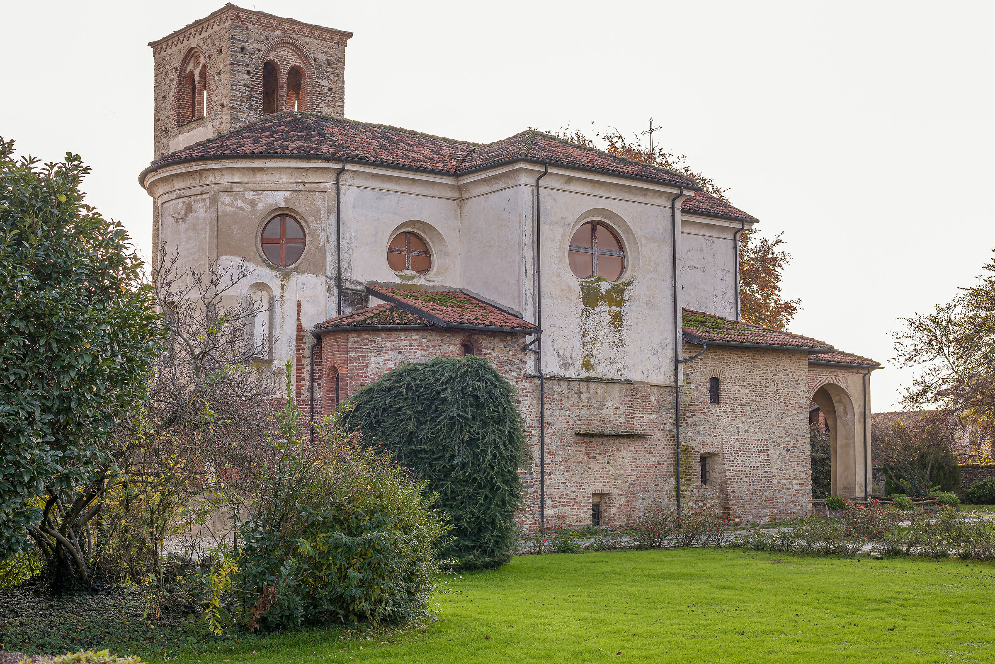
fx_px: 1382
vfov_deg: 27.0
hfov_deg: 39.6
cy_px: 332
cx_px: 498
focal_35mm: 50
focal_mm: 50
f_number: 6.3
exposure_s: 1/60
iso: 100
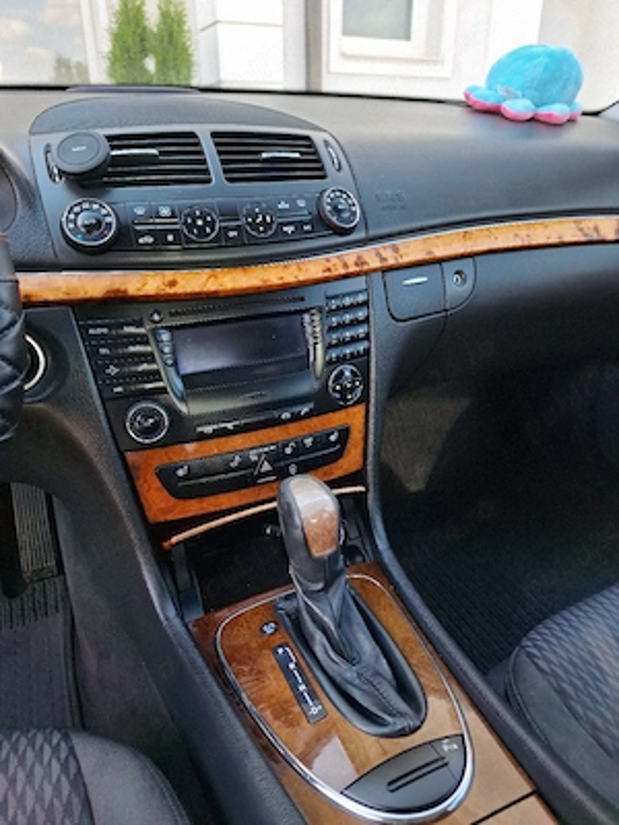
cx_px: 310
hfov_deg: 58.9
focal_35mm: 23
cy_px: 412
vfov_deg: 73.9
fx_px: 548
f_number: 1.8
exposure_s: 1/152
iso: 40
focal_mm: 5.54
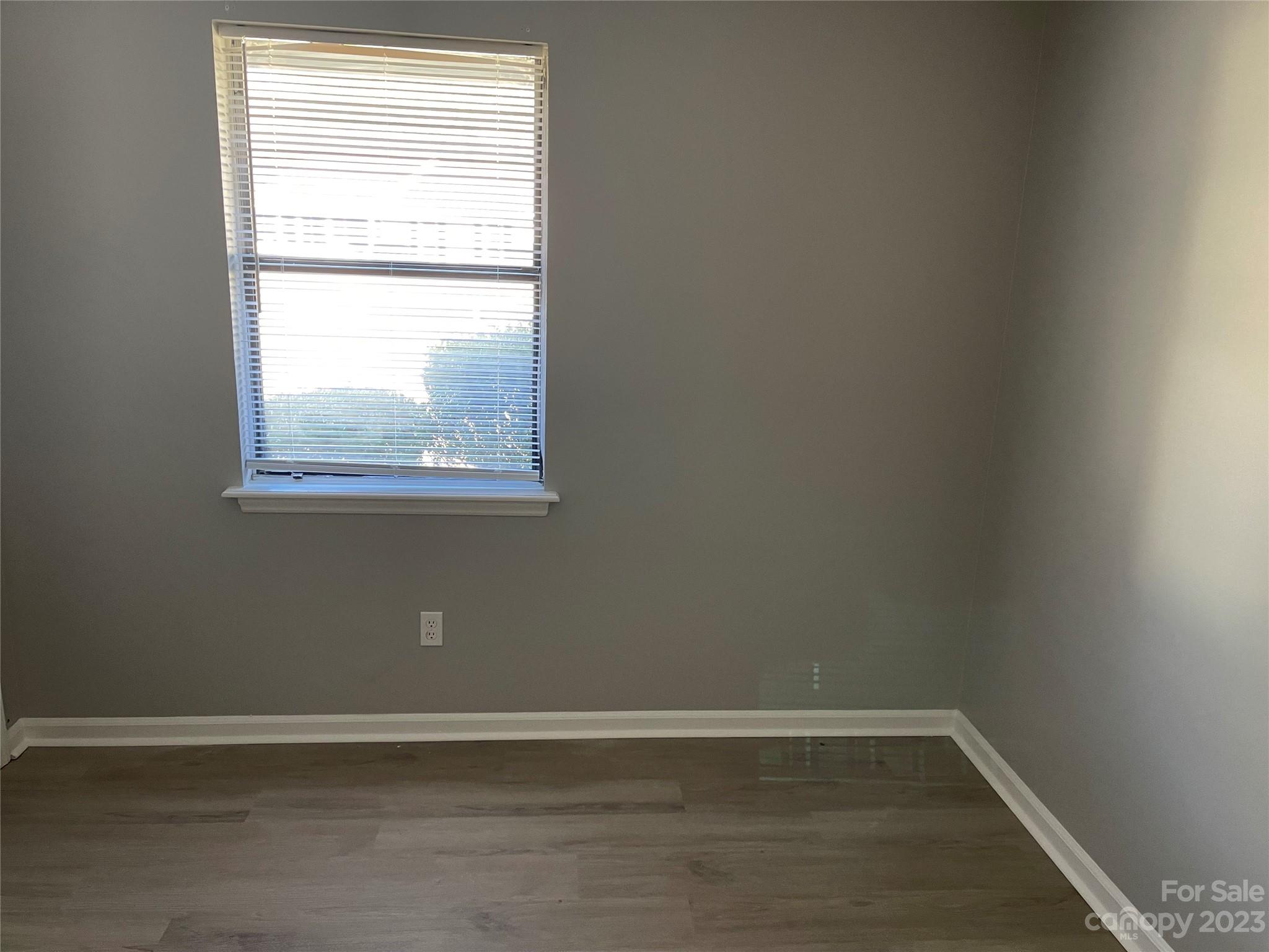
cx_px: 634
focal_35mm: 25
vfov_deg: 54.9
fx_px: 916
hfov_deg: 69.4
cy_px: 476
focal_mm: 5.1
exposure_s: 1/69
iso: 125
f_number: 1.6
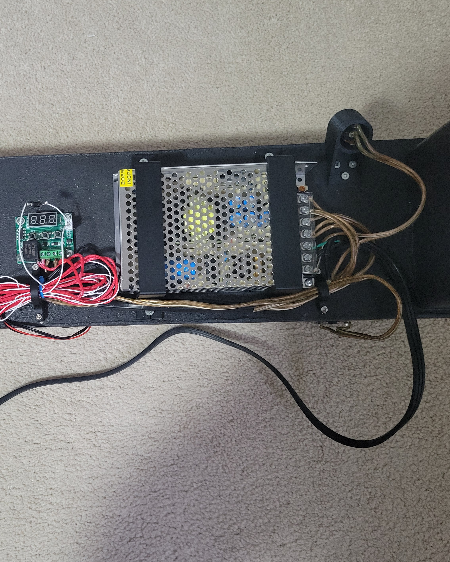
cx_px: 102
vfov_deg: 50.3
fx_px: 599
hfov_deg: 39.8
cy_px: 278
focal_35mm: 36
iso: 640
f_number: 1.8
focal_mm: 5.4
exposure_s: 1/24
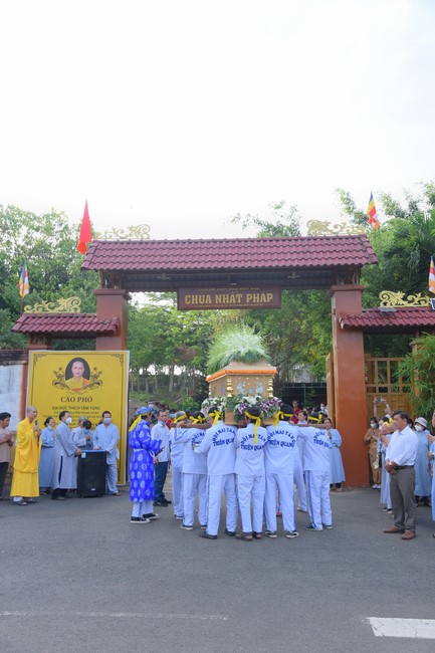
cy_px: 326
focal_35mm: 32
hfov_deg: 41.1
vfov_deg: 58.7
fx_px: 580
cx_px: 218
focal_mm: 32
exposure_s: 1/200
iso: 250
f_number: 7.1
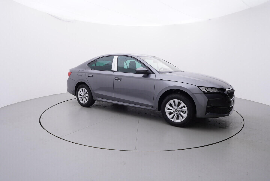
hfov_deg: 77.3
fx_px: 169
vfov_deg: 56.2
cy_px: 90
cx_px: 135
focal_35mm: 22
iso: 200
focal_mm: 15
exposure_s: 1/80
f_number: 5
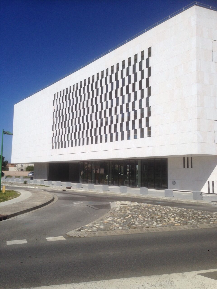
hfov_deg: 42.9
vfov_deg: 55.4
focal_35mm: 33
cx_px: 108
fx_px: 276
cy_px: 144
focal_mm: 4.12
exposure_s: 1/3390
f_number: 2.4
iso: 50
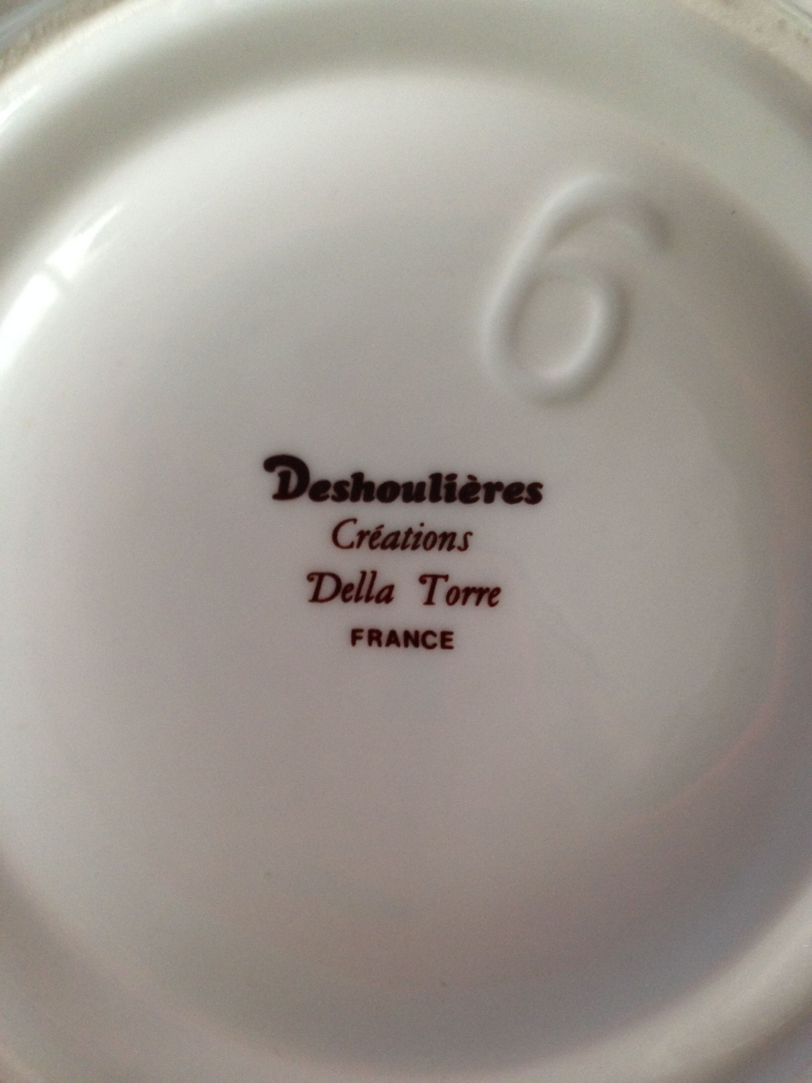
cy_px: 542
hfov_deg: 42.9
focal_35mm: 33
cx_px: 406
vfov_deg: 55.4
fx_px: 1032
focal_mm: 4.12
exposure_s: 1/20
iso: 125
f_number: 2.4
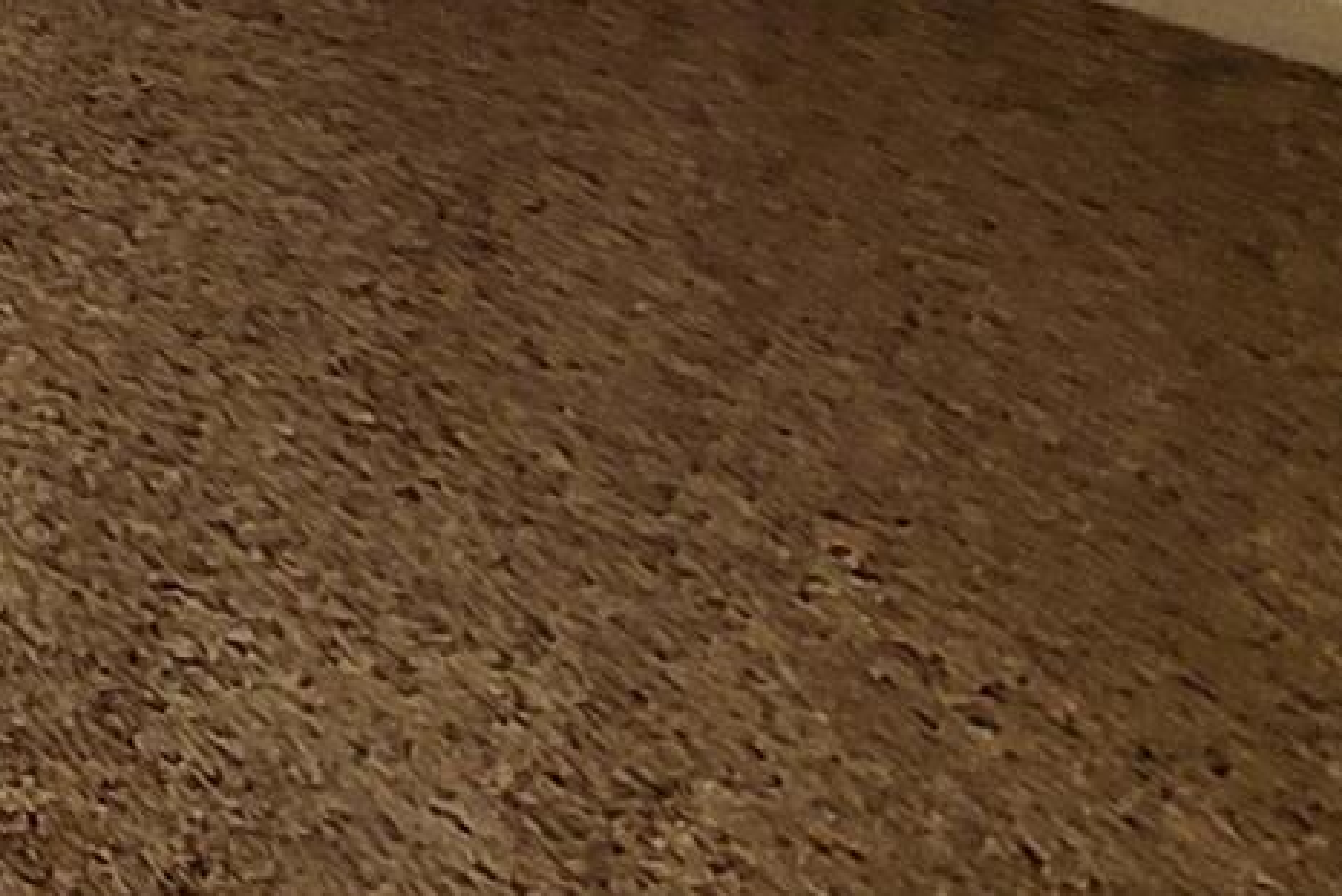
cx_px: -2105
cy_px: -1772
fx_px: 3244
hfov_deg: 13.8
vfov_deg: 10.8
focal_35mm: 87
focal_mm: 2.2
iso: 100
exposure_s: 1/120
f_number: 2.2
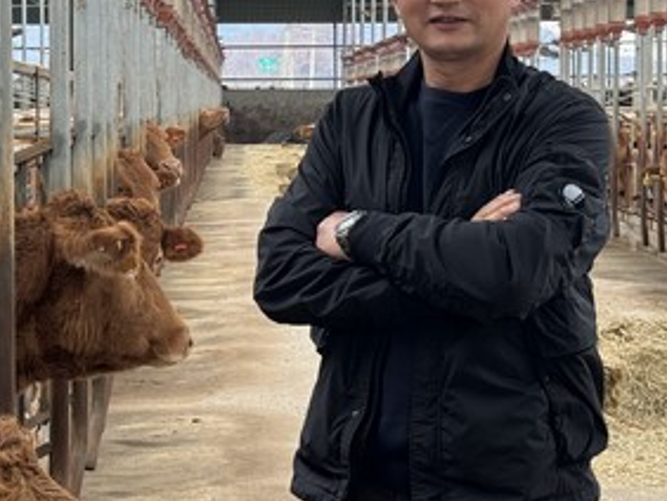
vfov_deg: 14.5
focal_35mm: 102
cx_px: 265
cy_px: 113
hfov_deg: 19.2
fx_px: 1967
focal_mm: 6.76
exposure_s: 1/262
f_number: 1.78
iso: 64
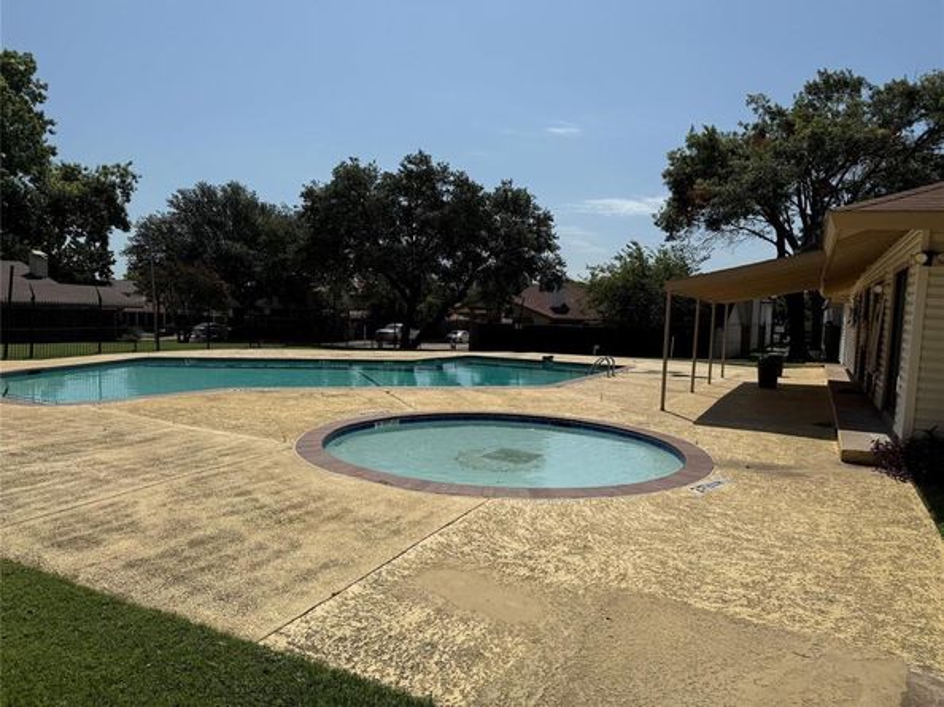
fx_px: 654
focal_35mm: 24
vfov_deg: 56.8
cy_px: 354
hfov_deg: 71.6
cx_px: 472
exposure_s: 1/11905
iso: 80
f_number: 1.78
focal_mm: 6.76
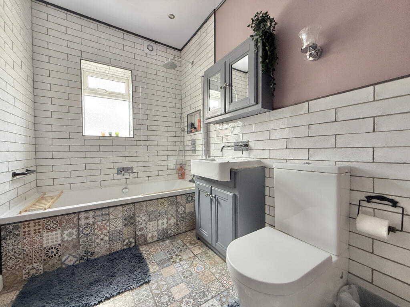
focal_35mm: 14
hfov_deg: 102.1
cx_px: 205
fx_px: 166
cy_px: 154
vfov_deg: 85.7
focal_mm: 2.22
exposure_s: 1/99
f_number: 2.2
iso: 200
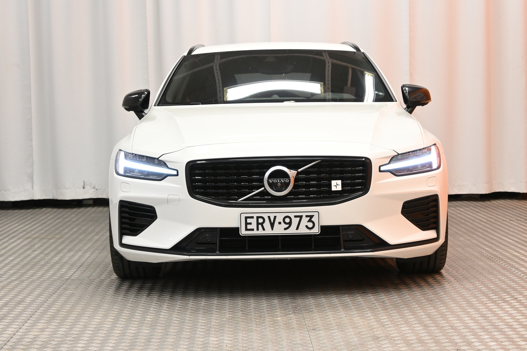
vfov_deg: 18.9
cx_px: 264
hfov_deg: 28.1
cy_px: 176
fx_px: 1054
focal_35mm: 72
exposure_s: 1/80
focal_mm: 48
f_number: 6
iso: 1250
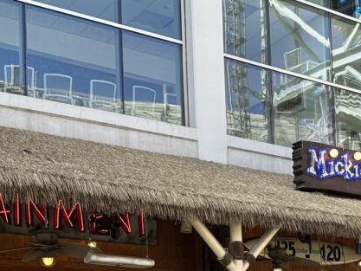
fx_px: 720
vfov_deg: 20.2
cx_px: 258
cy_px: 312
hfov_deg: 27.9
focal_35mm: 69
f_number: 1.78
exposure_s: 1/638
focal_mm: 6.86
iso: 80
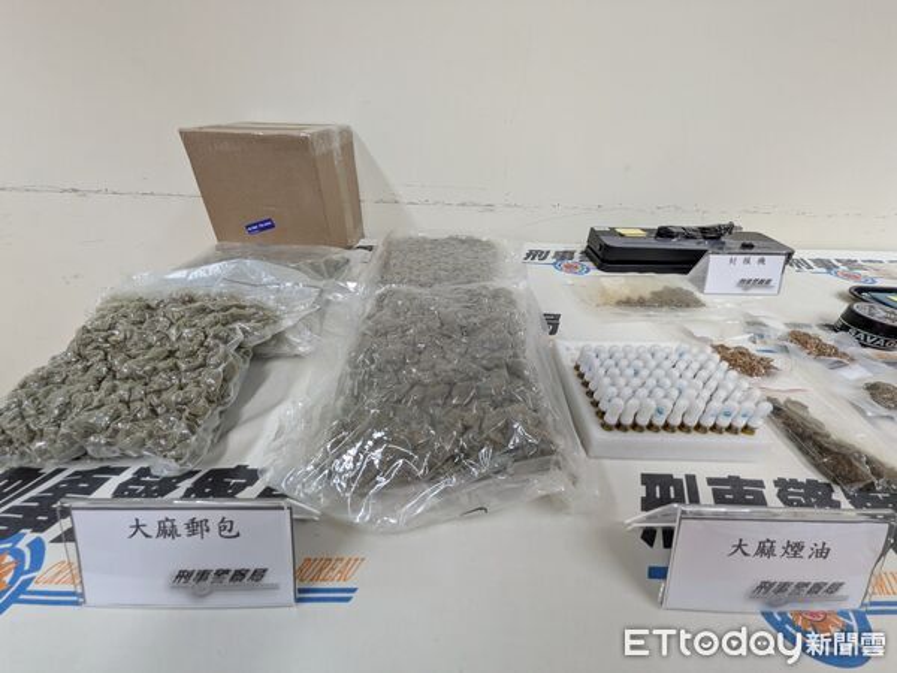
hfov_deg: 102.1
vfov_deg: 85.7
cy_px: 336
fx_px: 363
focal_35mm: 14
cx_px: 448
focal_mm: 1.85
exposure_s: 1/60
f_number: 2.2
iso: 198
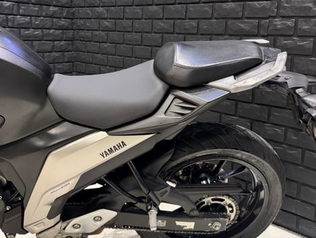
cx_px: 158
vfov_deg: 56.9
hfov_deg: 71.5
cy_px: 119
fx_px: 219
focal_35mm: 24
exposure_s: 1/60
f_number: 1.78
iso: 500
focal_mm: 6.76
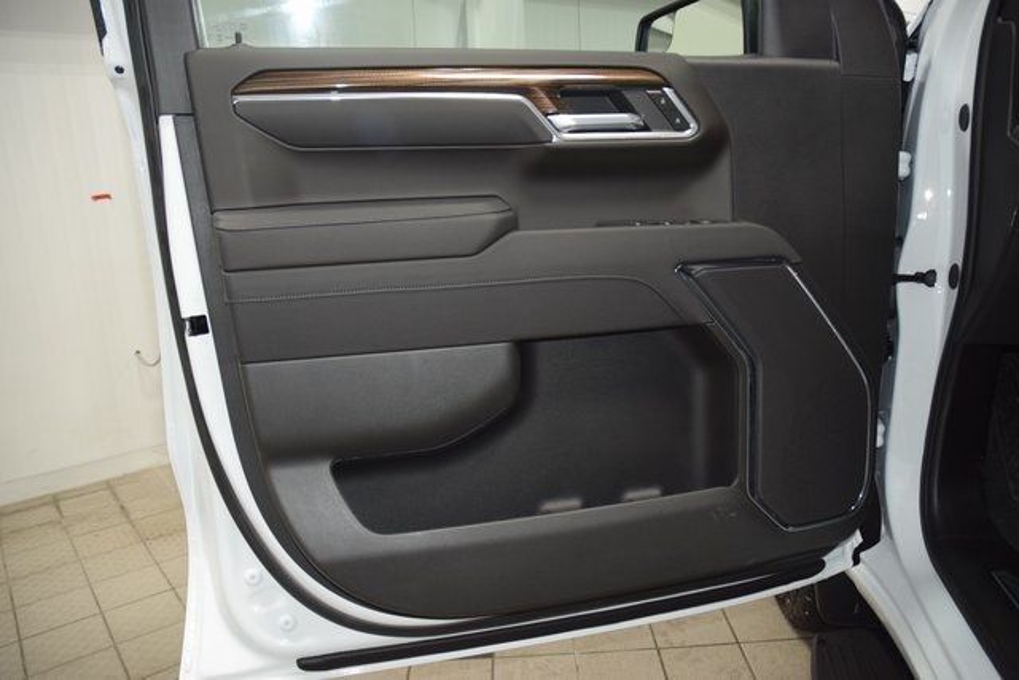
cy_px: 340
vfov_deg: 48.0
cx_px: 510
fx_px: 764
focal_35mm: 27
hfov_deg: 67.4
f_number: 4
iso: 800
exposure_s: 1/60
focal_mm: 18
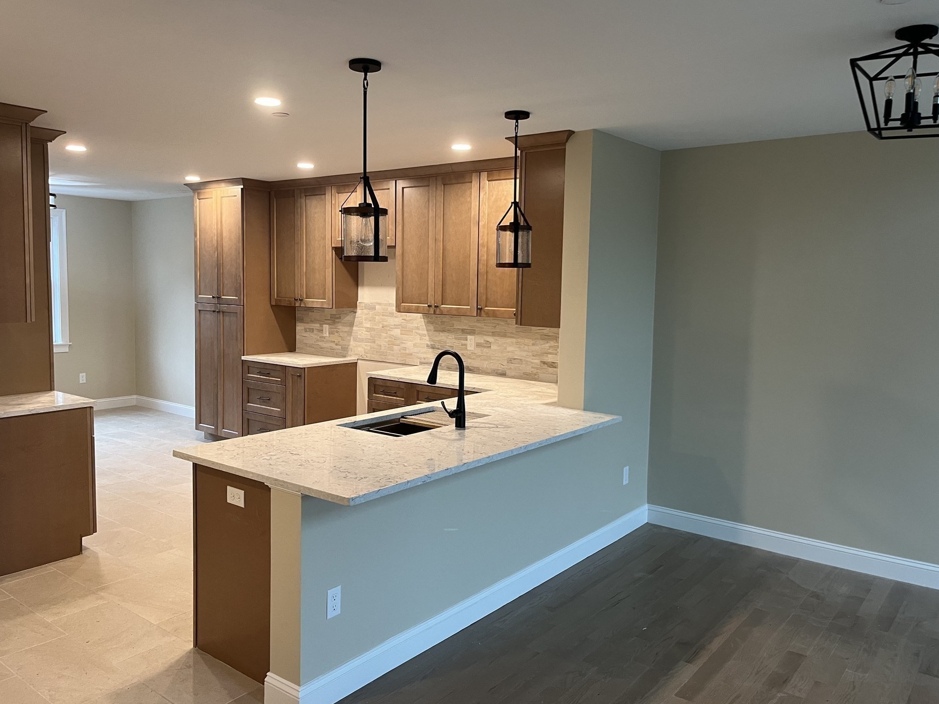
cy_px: 341
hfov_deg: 65.3
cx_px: 453
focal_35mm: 27
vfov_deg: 51.3
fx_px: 732
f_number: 1.6
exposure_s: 1/60
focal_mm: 5.1
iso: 125
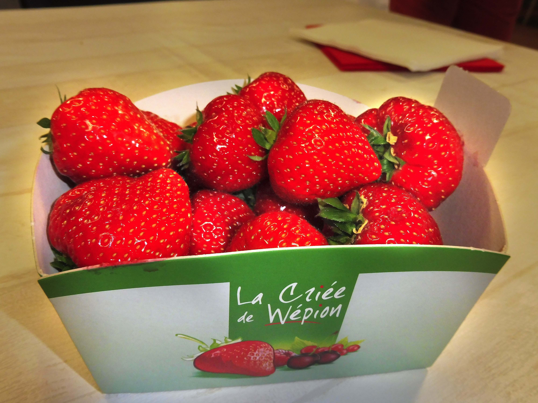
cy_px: 202
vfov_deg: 46.8
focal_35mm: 30
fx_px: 466
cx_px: 269
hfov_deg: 60.0
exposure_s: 1/60
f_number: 4.5
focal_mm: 5.4
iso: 400
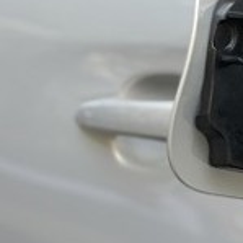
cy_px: -60
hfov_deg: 8.2
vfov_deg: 8.6
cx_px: 504
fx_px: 1596
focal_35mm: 201
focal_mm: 6
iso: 16
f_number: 2.4
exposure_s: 1/203
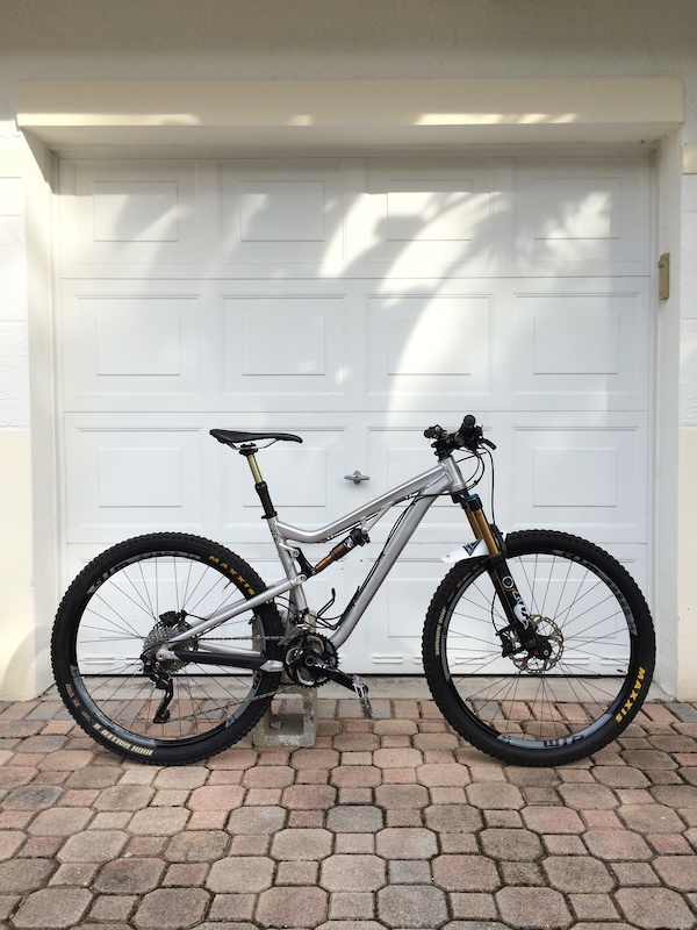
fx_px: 779
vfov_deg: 61.7
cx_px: 348
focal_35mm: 29
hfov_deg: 48.2
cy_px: 465
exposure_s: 1/631
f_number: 2.2
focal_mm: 4.15
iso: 32
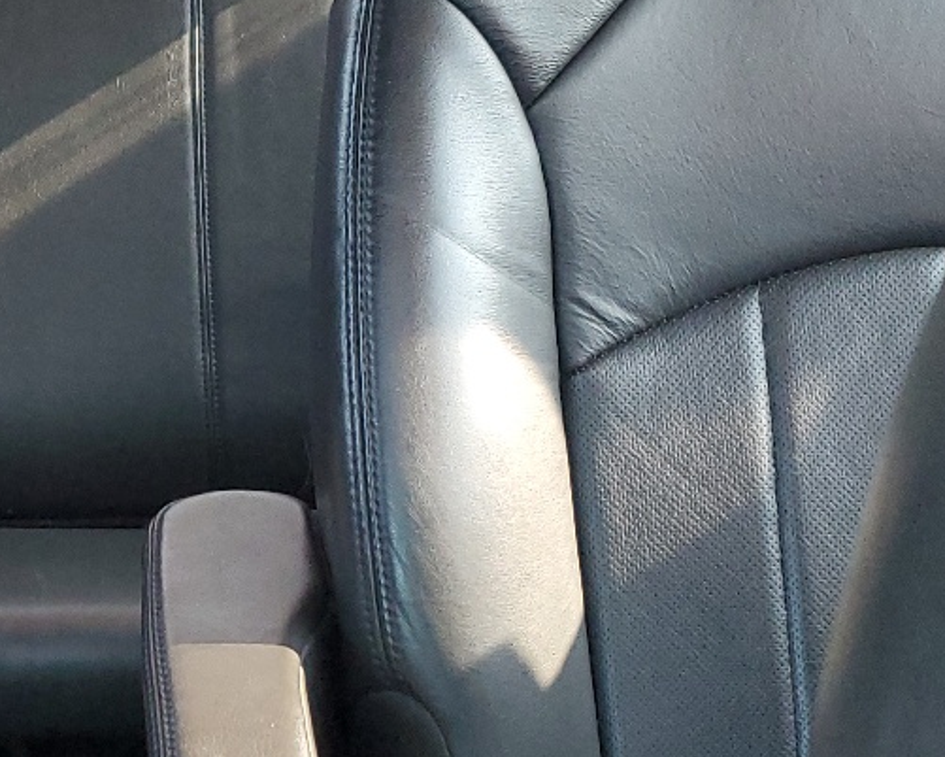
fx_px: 2266
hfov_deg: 21.8
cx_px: -189
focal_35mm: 81
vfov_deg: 19.0
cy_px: 370
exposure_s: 1/60.2
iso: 173
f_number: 1.5
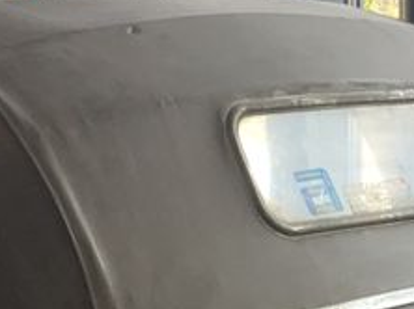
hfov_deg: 14.7
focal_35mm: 134
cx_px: 246
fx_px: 1601
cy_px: 644
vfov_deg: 10.1
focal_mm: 4.15
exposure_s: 1/50
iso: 32
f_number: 2.2
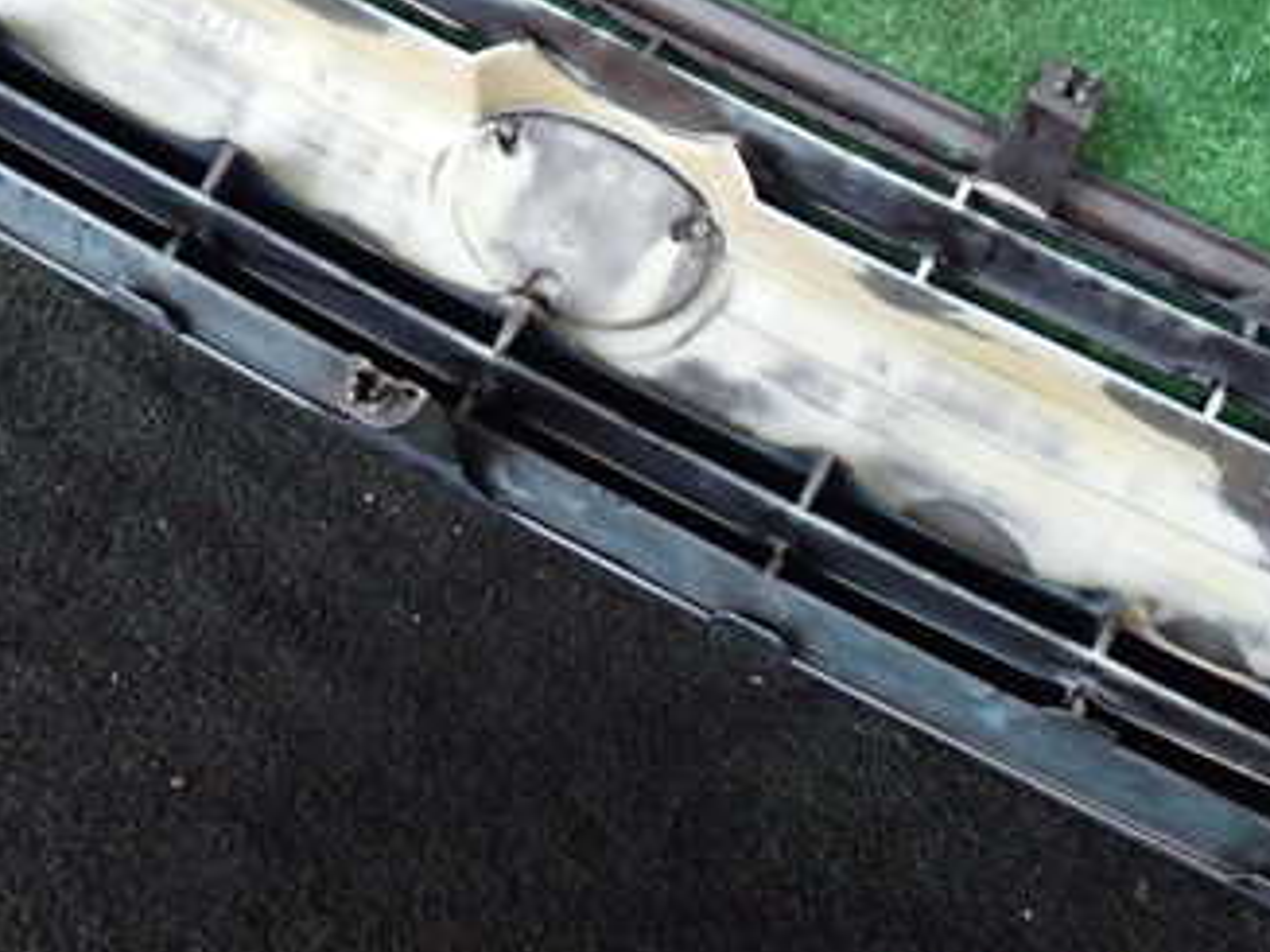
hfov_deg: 34.9
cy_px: 179
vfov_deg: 26.0
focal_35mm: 55
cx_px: 590
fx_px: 2017
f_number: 2.3
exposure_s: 1/30
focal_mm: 5.4
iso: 640
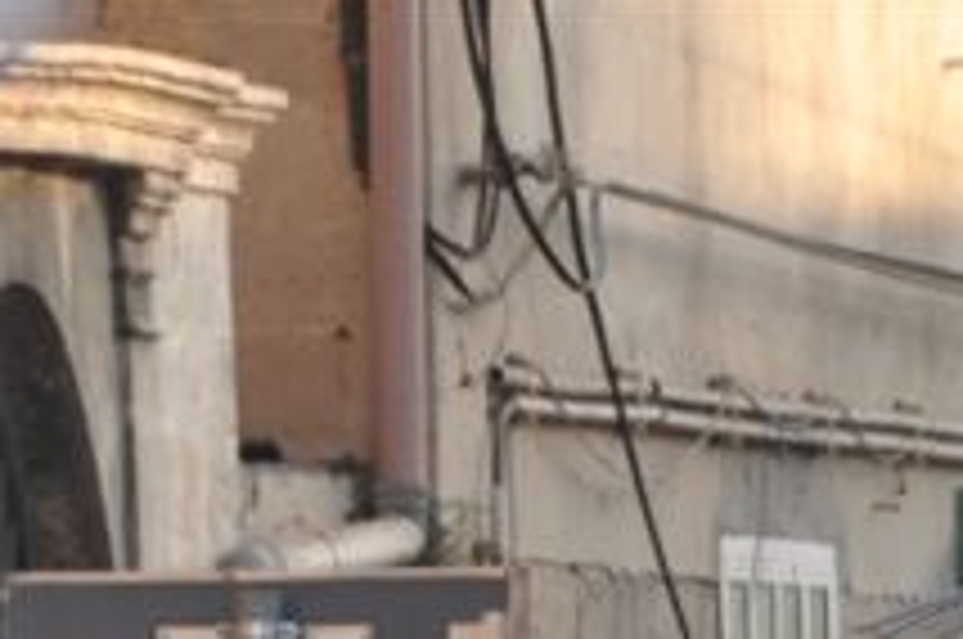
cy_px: 1521
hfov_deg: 1.4
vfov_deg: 1.0
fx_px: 38408
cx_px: 684
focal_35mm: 1438
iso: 400
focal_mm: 200
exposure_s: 1/320
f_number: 5.6
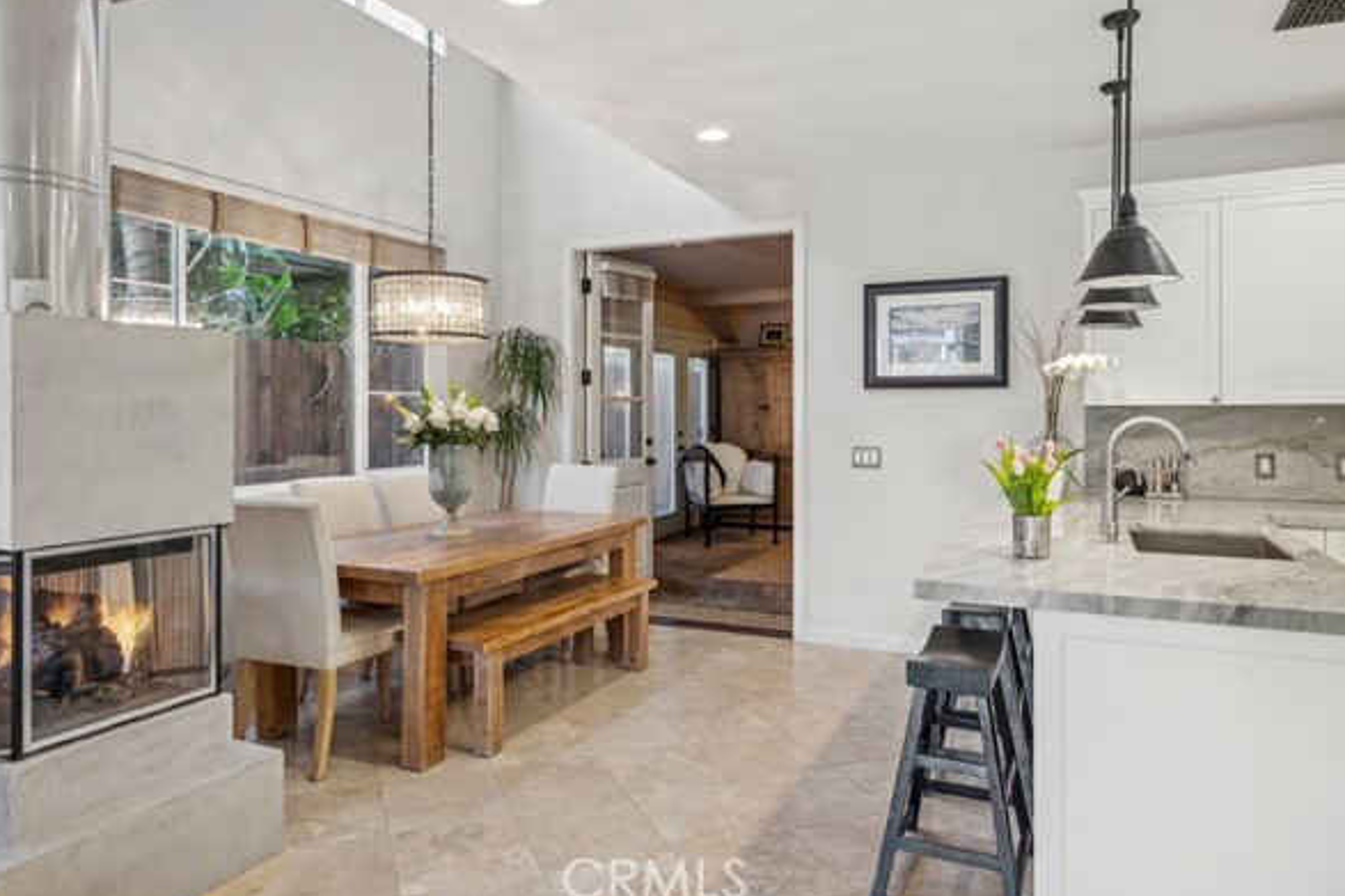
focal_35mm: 24
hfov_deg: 73.7
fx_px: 896
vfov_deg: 53.1
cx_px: 630
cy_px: 424
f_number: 9
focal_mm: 22
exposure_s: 1/5
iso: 200
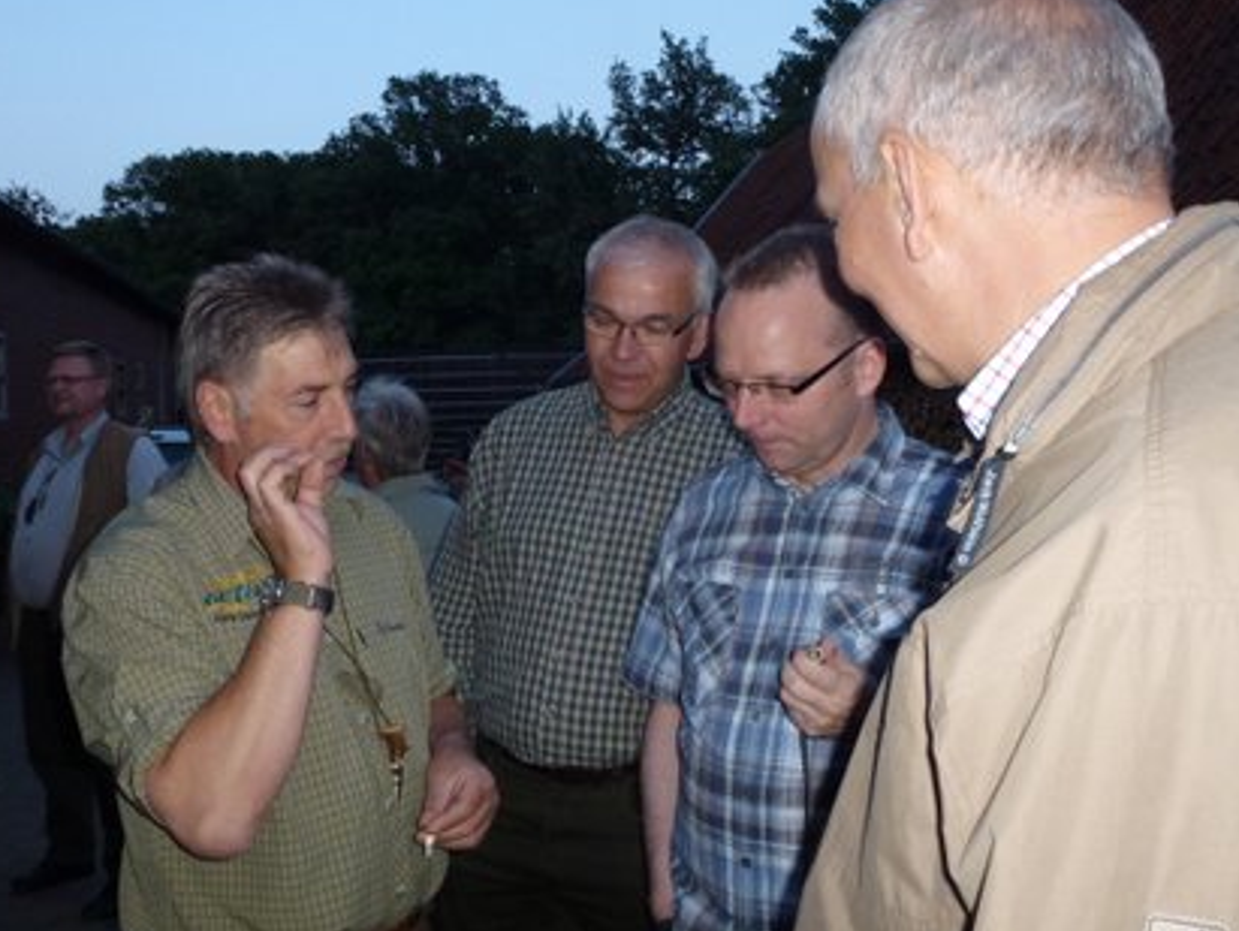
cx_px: 540
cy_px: 422
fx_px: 1254
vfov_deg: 40.7
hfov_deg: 52.4
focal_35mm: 35
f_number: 3.5
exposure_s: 1/60
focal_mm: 5.4
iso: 200
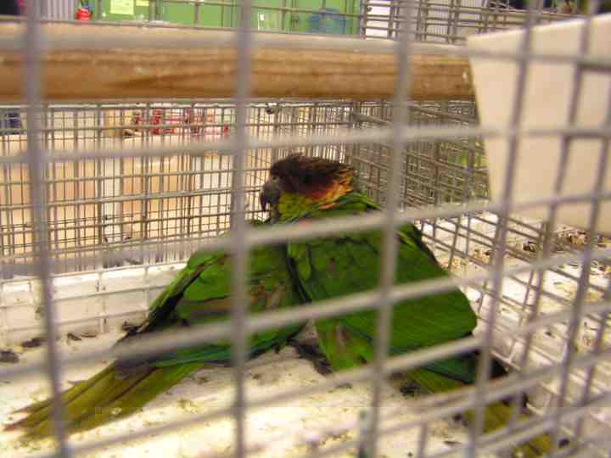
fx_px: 671
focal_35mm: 38
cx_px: 306
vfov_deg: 37.7
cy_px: 229
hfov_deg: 49.0
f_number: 2.8
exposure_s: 1/6
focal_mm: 6.3
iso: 200
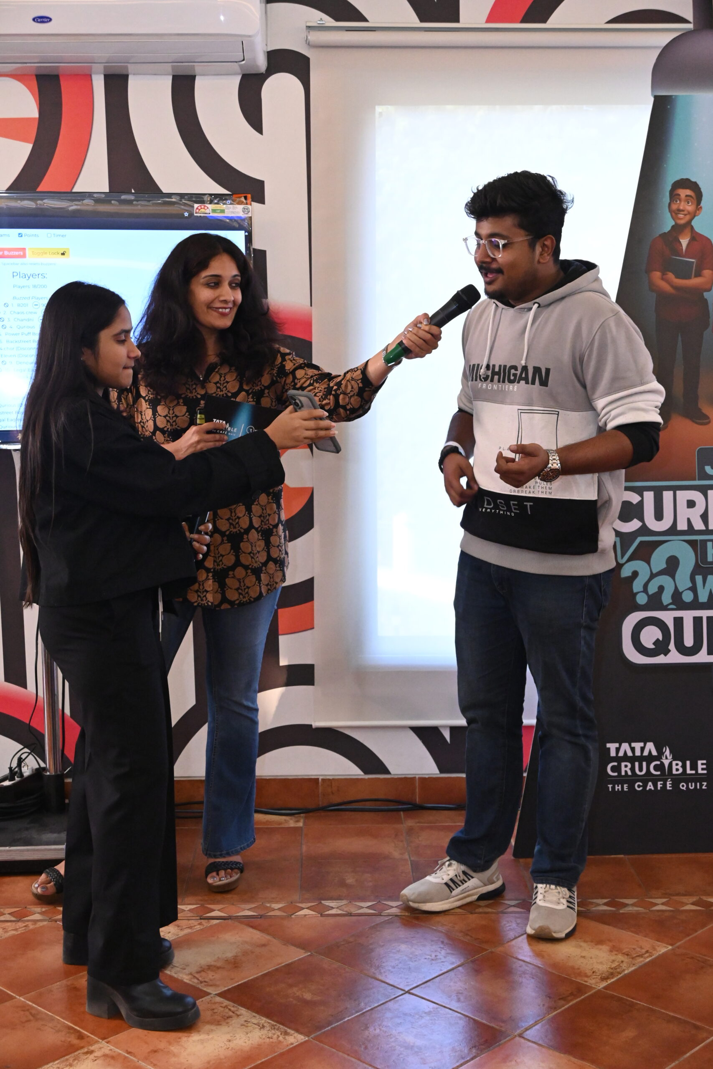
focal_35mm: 47
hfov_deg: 28.5
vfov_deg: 41.7
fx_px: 1403
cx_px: 356
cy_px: 534
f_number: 5.6
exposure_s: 1/125
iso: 4000
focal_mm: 31.5
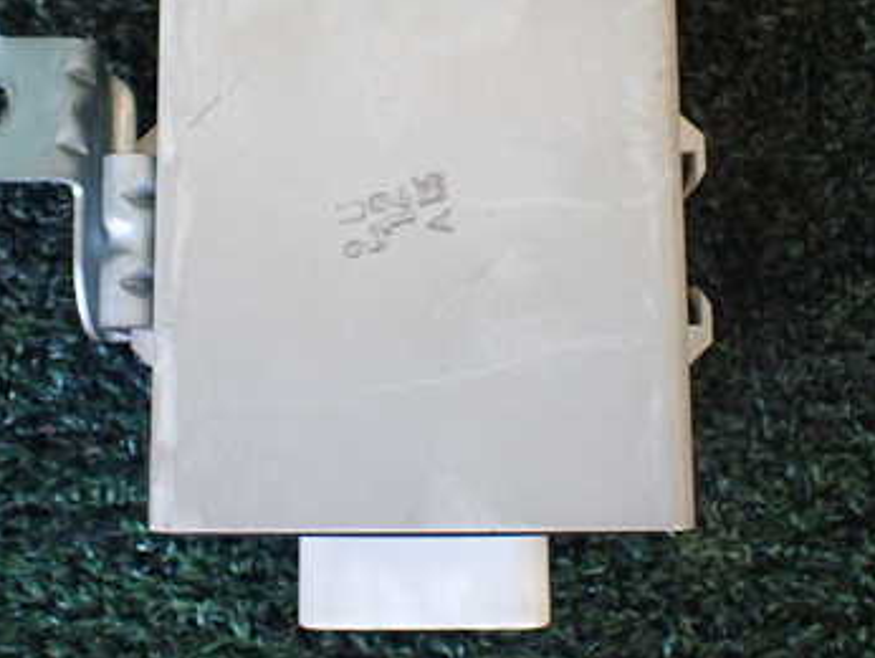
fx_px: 1315
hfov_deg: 36.8
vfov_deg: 28.0
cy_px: 240
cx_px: 410
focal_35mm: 52
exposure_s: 1/125
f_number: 2.3
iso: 640
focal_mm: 5.4
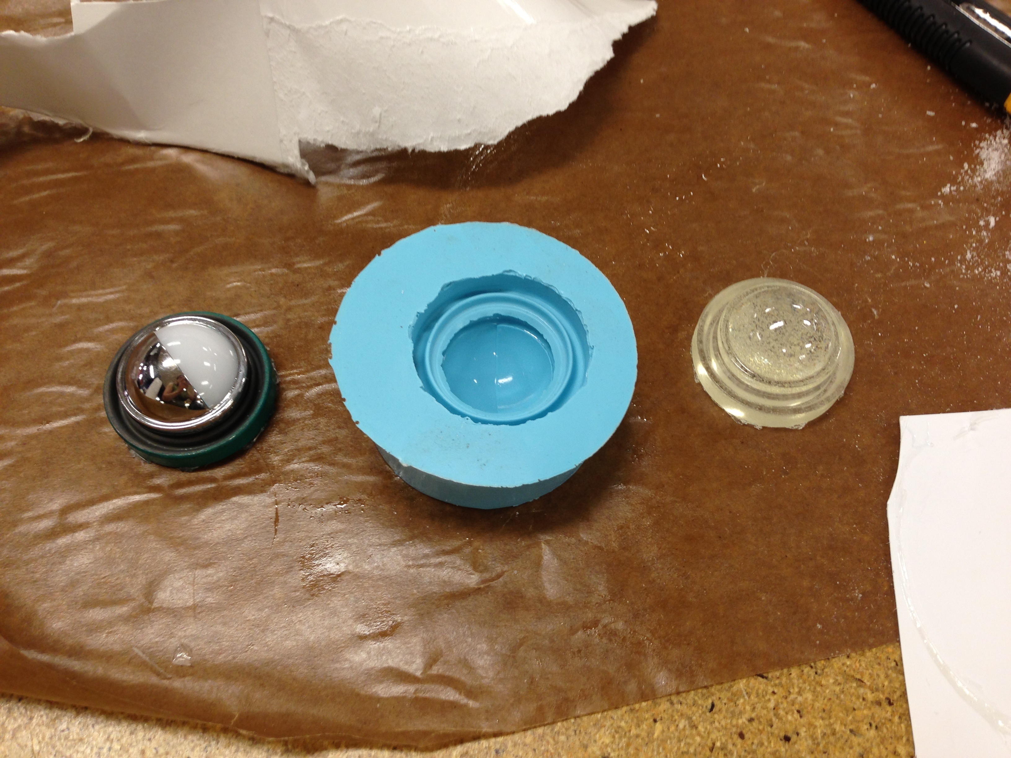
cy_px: 379
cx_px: 506
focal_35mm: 33
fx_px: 964
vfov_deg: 42.9
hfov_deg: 55.4
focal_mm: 4.13
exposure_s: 1/30
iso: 50
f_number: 2.4
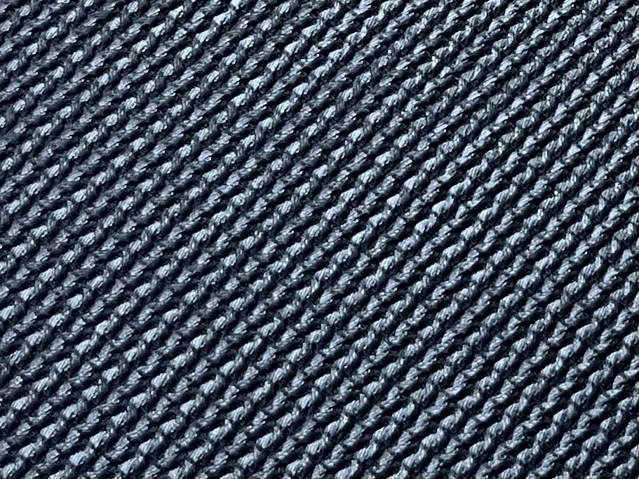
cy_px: 240
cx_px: 320
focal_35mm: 25
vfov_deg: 54.9
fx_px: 461
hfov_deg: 69.4
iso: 160
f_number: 1.6
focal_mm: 5.1
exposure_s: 1/60
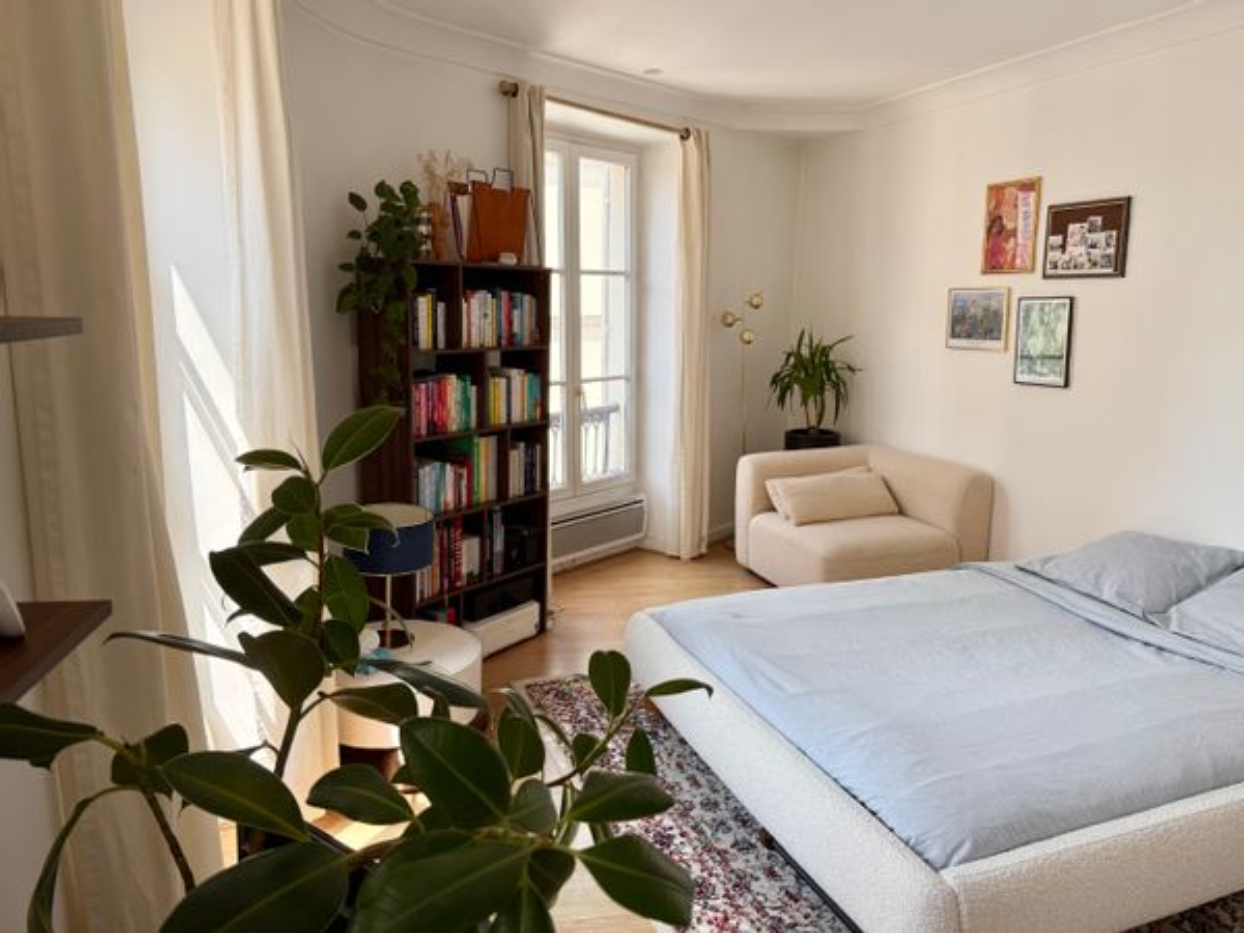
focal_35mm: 24
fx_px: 862
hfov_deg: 71.6
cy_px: 466
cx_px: 622
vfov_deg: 56.8
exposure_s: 1/412
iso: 100
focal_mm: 6.76
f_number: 1.78
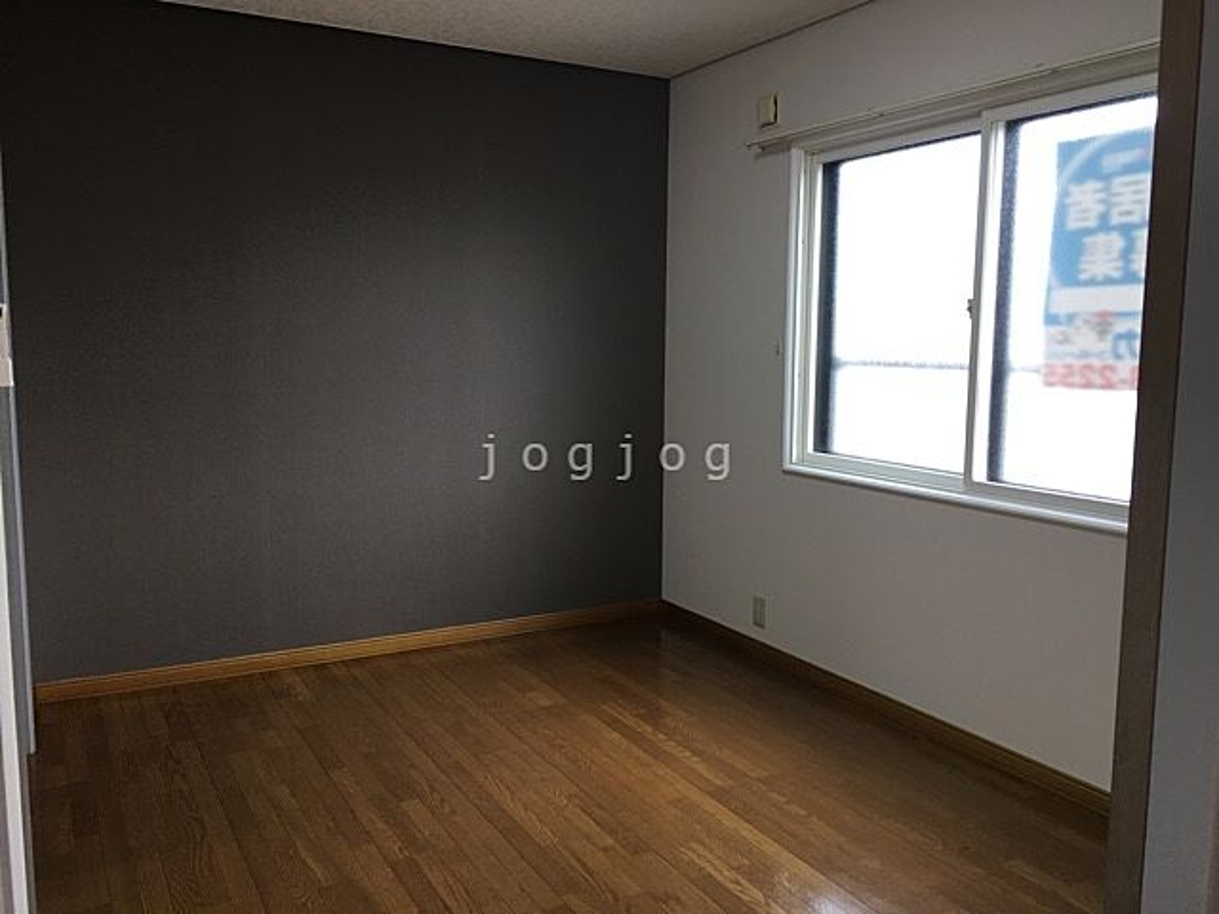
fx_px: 1021
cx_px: 610
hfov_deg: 61.7
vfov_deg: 48.2
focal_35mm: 29
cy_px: 457
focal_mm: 4.15
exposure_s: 1/50
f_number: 2.2
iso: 32
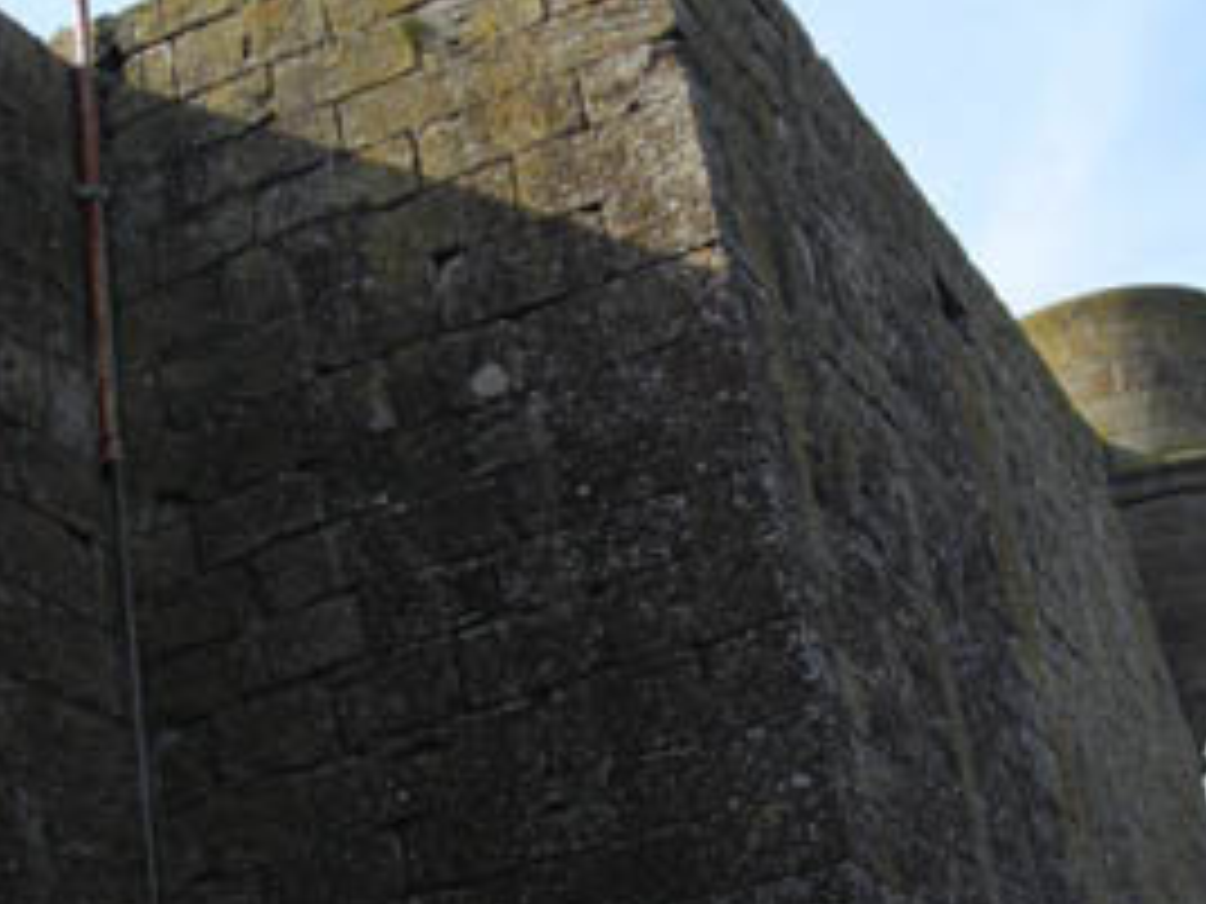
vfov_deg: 20.7
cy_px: 587
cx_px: 720
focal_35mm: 71
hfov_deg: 27.3
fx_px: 2474
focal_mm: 6.3
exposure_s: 1/122
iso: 50
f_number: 6.4
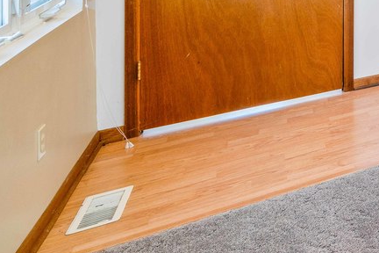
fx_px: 474
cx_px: 666
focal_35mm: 45
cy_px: -112
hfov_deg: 23.4
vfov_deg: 24.3
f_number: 11
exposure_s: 1/2
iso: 160
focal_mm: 12
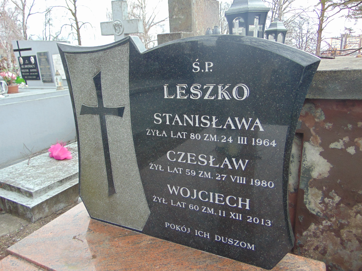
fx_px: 261
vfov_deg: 54.9
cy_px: 136
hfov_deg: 69.4
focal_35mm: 25
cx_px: 181
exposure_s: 1/100
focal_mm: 4.5
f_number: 3
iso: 80
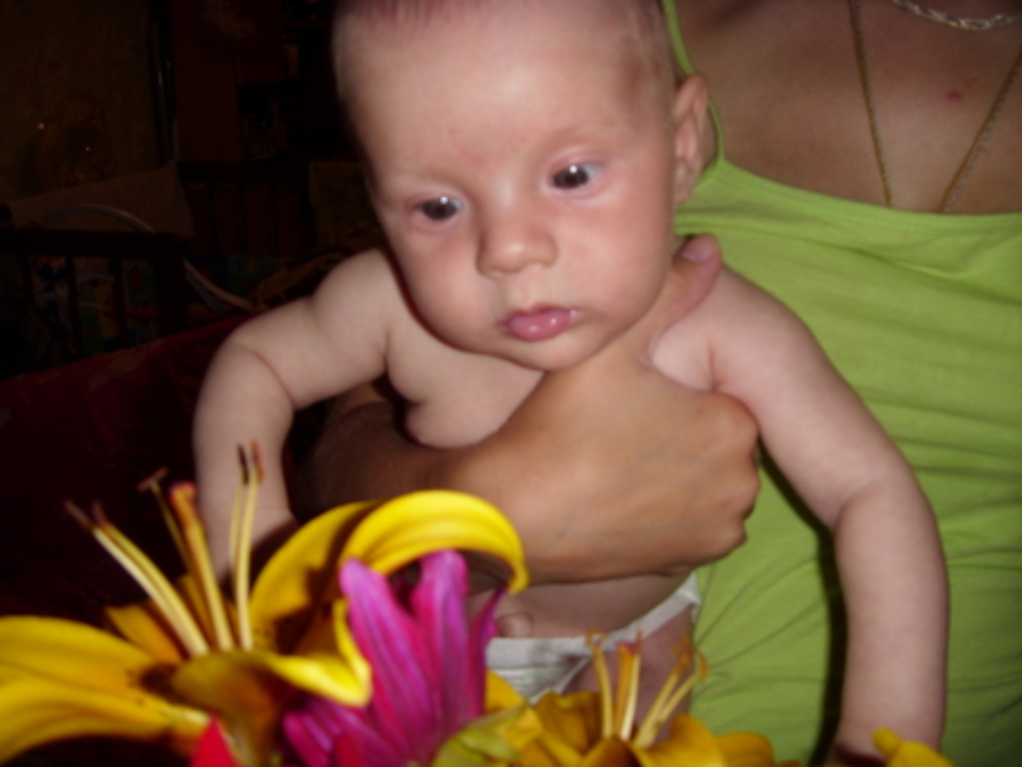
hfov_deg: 58.3
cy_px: 384
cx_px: 511
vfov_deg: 45.5
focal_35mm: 31
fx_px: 916
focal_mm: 6.3
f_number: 3.5
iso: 50
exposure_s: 1/30
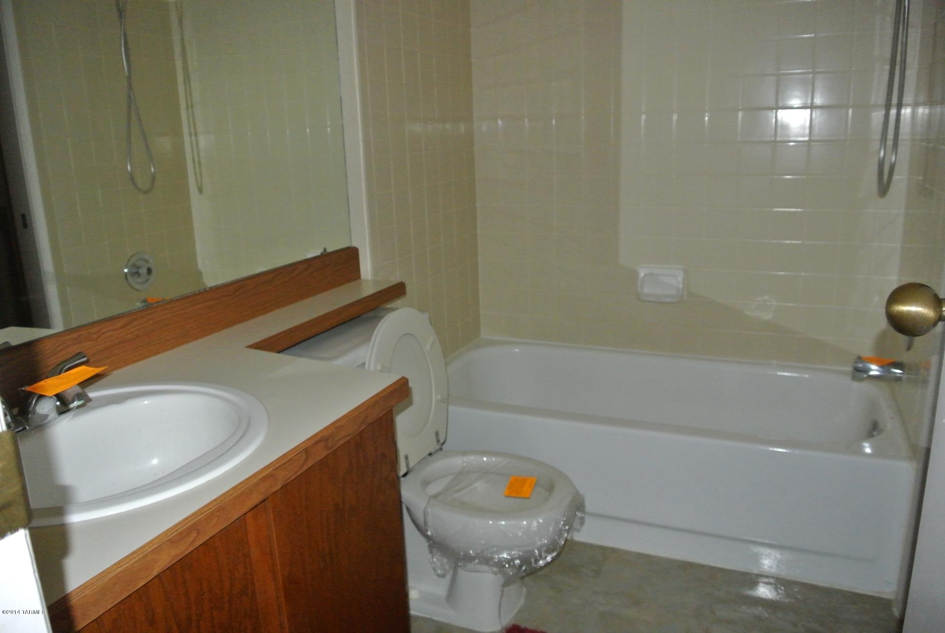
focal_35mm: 27
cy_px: 316
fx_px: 710
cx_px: 472
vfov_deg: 48.0
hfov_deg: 67.3
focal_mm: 10
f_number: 3.5
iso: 1250
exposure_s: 1/60
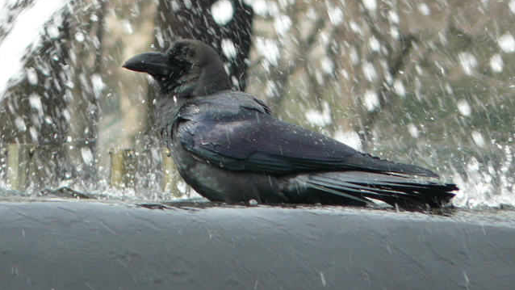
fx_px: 8809
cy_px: 112
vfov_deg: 1.9
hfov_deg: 3.3
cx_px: 258
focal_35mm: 645
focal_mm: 65.4
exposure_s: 1/250
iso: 100
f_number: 4.5
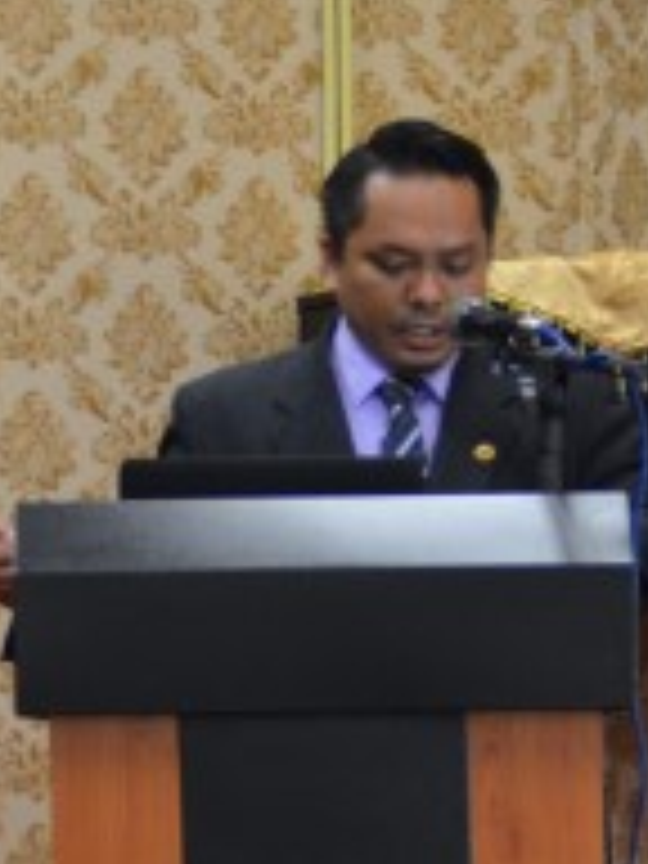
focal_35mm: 260
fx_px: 6489
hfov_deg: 5.7
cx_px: -263
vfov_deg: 7.6
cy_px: 626
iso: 900
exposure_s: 1/30
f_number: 4.8
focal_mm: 48
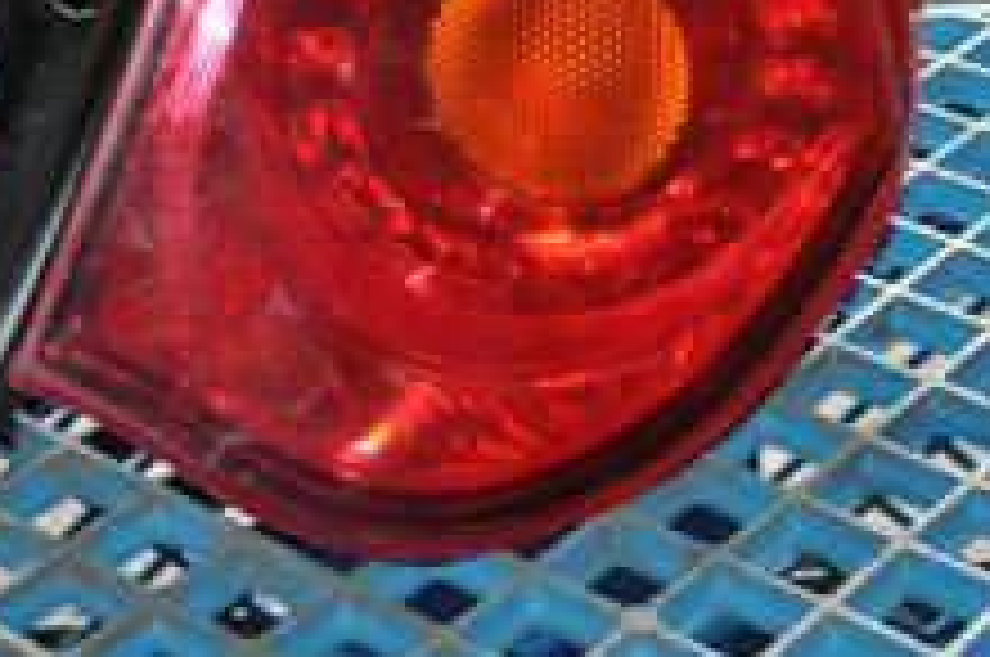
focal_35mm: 116
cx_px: 486
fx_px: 3185
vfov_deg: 11.7
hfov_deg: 17.7
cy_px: 54
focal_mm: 34
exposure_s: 1/60
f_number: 4.2
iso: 800
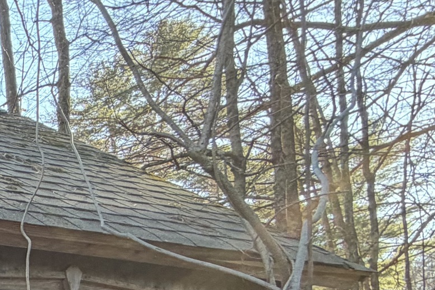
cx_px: -390
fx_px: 701
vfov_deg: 20.3
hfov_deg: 20.6
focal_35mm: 58
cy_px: 425
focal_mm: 2.22
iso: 80
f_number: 2.2
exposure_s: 1/121
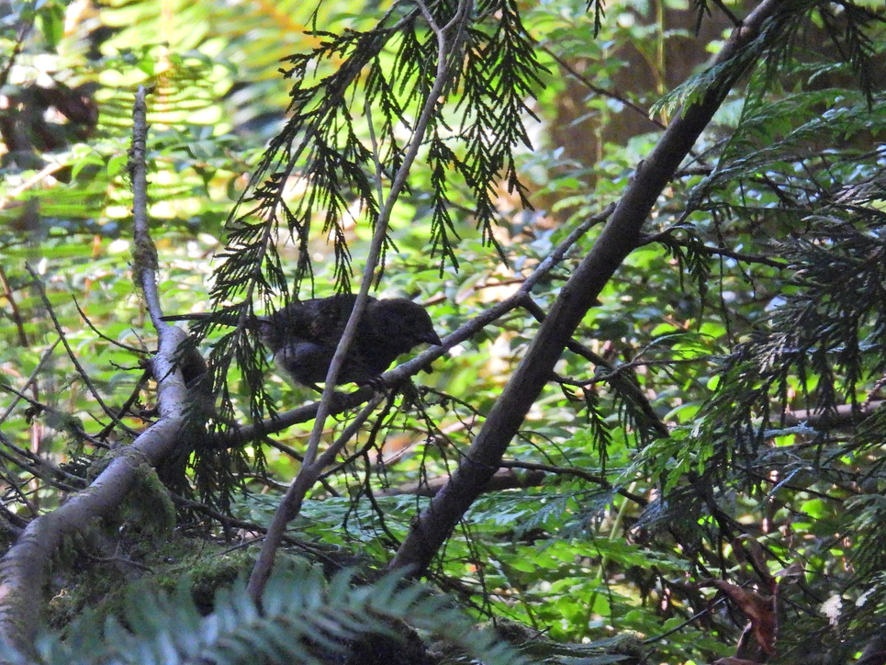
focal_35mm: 1061
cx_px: 304
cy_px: 356
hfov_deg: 1.9
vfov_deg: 1.4
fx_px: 27160
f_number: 5.6
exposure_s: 1/125
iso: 1600
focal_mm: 143
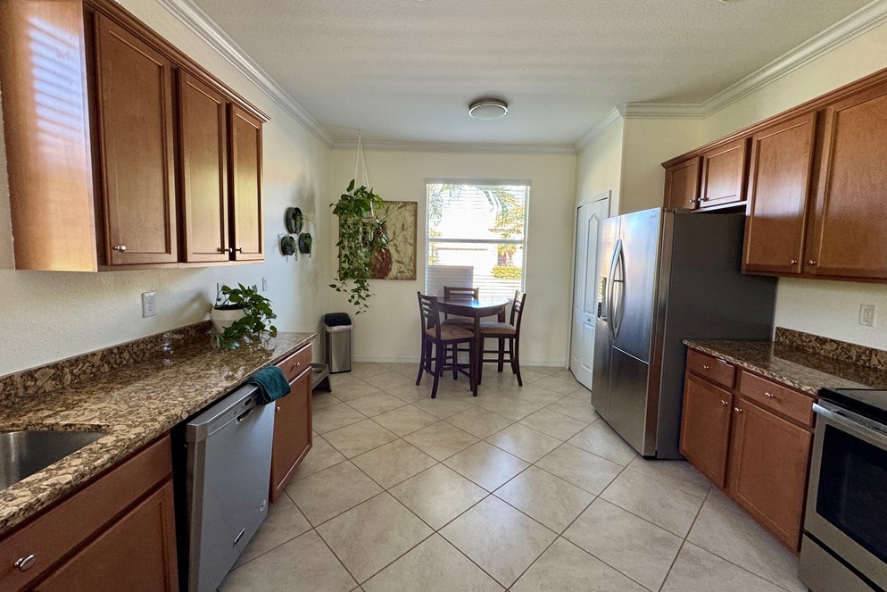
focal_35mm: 15
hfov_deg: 100.4
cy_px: 288
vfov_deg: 77.3
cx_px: 444
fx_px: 370
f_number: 2.2
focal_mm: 2.22
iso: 200
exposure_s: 1/99
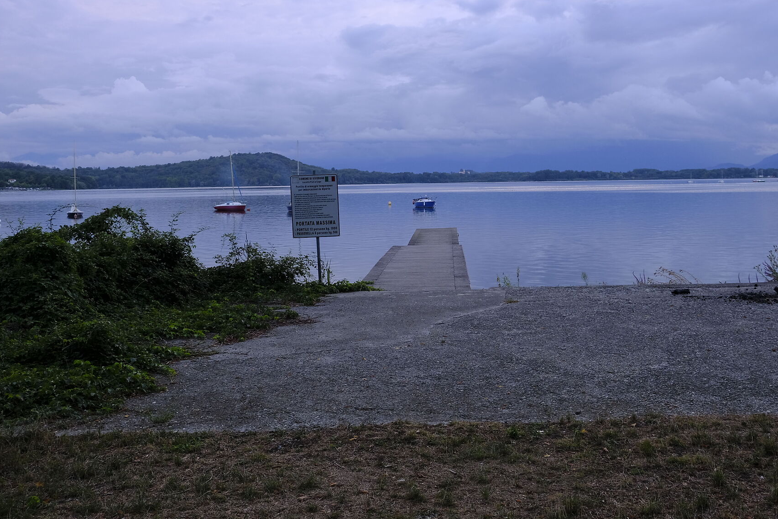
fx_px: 821
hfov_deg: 50.6
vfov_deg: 35.0
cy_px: 210
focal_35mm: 38
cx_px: 427
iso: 320
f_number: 3.6
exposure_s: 1/105
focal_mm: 18
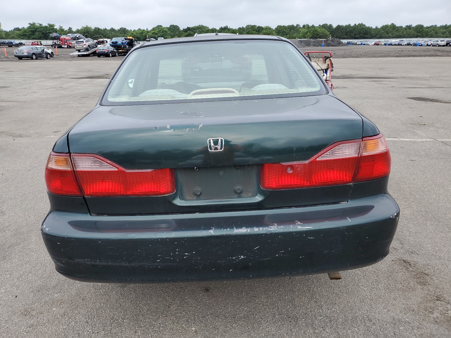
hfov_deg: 67.3
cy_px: 169
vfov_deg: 53.1
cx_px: 226
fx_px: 339
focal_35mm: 26
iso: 50
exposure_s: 1/1429
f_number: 1.5
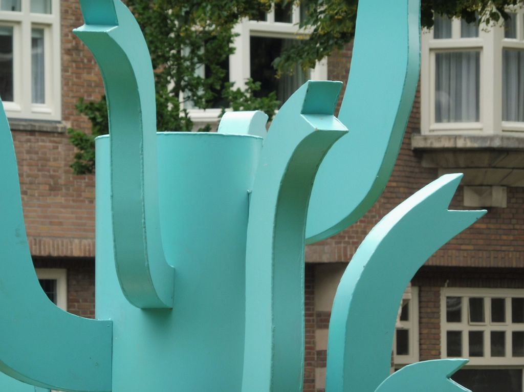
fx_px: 4371
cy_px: 196
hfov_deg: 6.9
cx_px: 262
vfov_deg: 5.1
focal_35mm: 289
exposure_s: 1/100
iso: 125
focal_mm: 51.5
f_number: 6.3
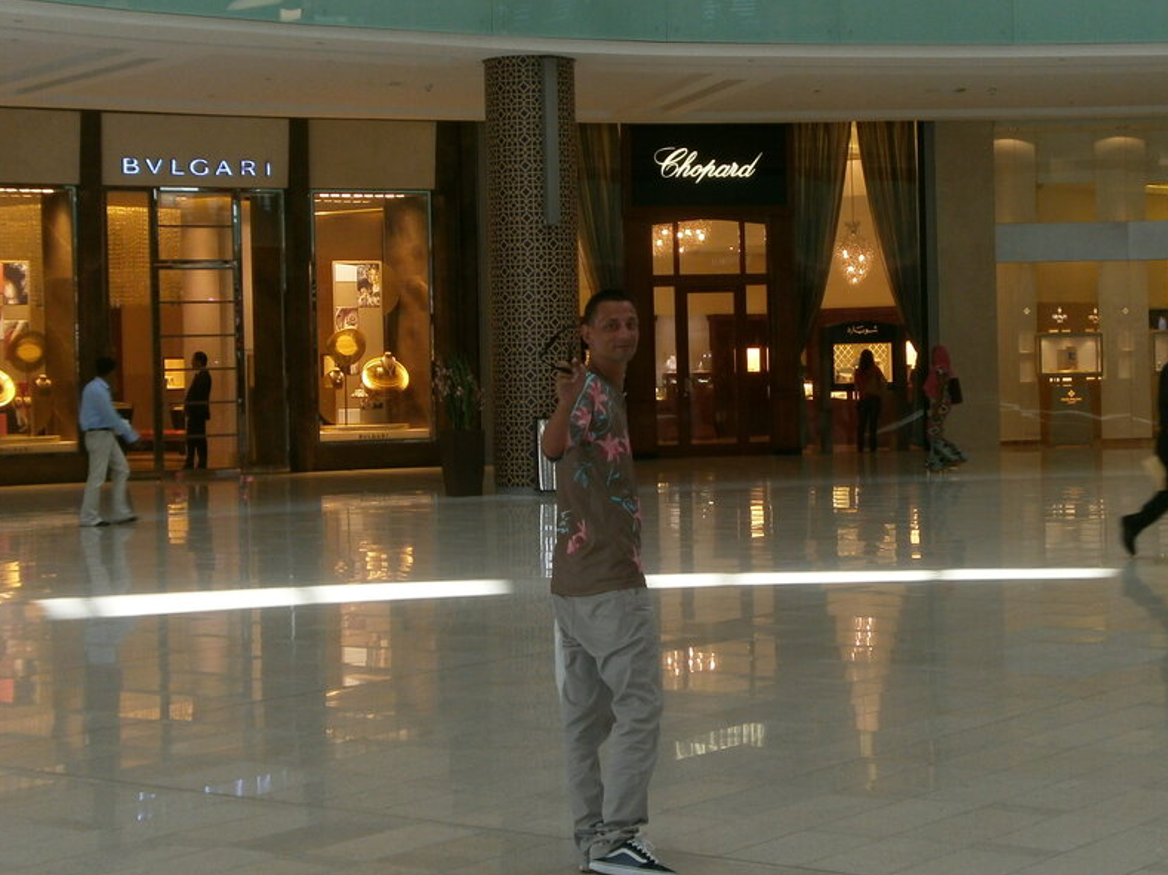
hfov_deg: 27.7
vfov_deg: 21.0
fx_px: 2361
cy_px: 415
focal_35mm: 70
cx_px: 712
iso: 125
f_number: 3.8
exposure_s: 1/40
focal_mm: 8.1
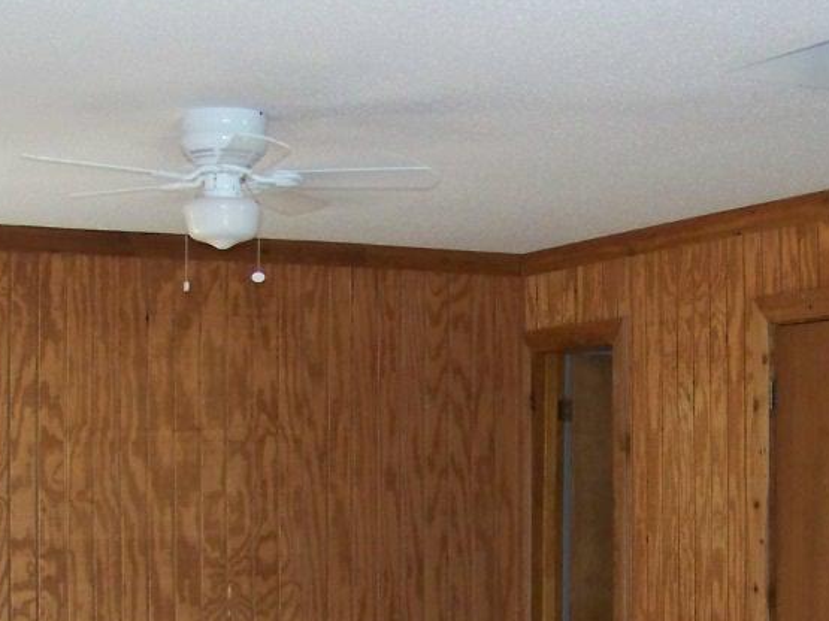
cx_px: 479
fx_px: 1987
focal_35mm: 83
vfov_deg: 17.4
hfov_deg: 23.5
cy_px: 609
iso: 200
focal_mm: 5.85
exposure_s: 1/30
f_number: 2.8
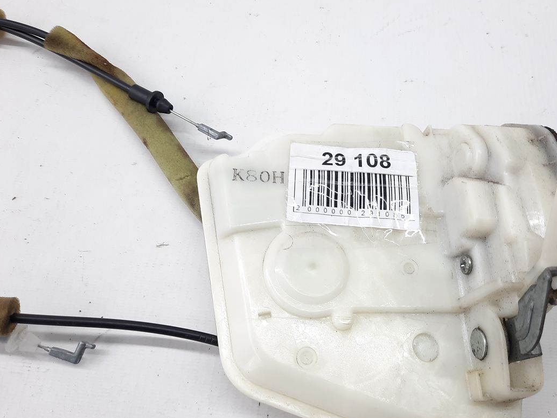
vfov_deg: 48.2
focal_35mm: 29
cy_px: 194
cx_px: 301
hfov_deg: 61.6
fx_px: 467
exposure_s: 1/50
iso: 64
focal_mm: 4.6
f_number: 2
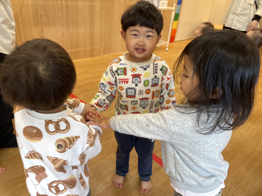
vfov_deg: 53.1
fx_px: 197
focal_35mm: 26
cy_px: 98
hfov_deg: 67.3
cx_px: 131
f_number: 1.6
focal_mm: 4.2
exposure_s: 1/100
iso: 125
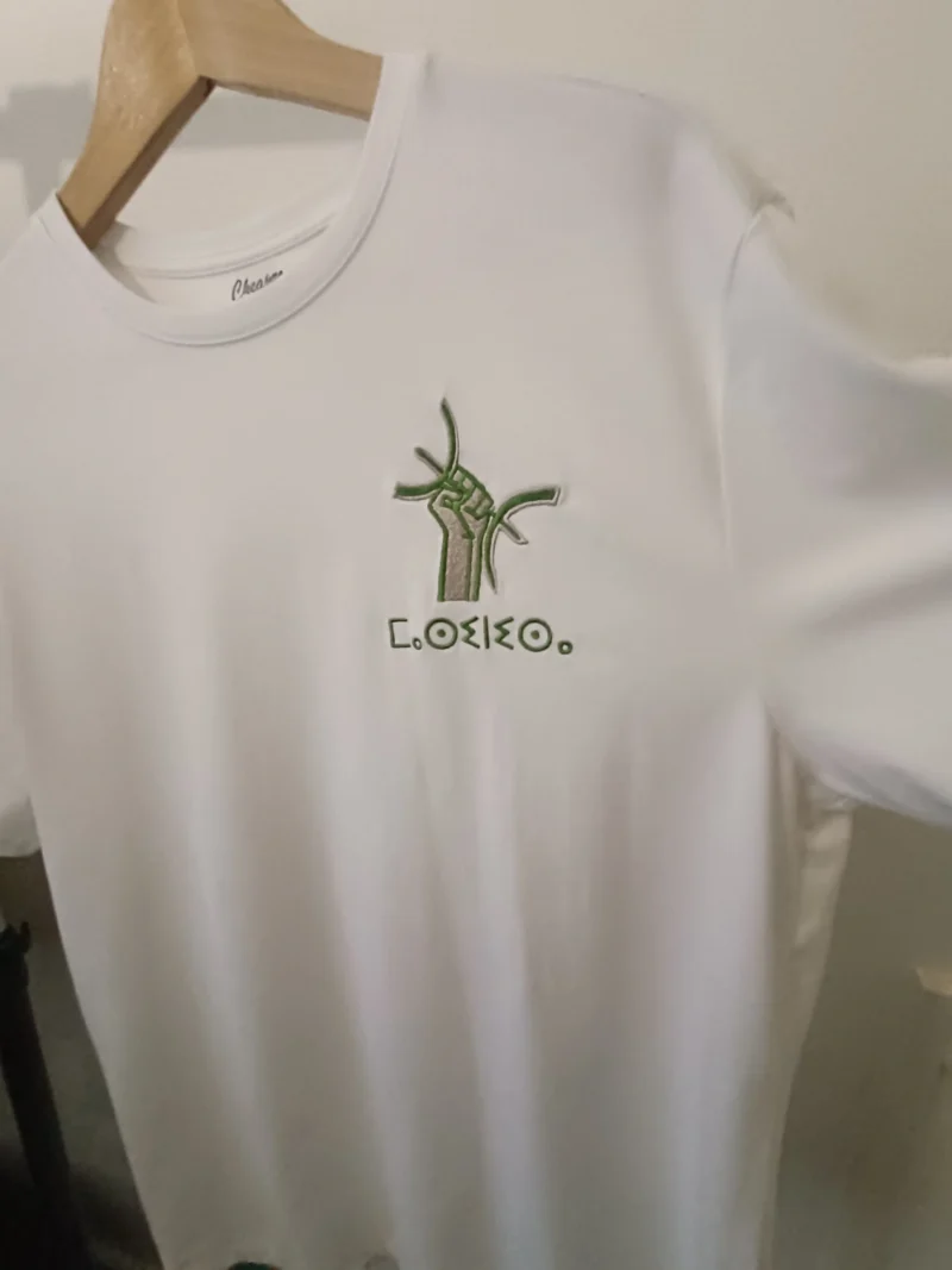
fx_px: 587
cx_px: 476
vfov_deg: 94.5
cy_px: 635
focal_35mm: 16
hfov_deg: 78.1
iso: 800
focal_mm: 1.66
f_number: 2.2
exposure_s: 1/50
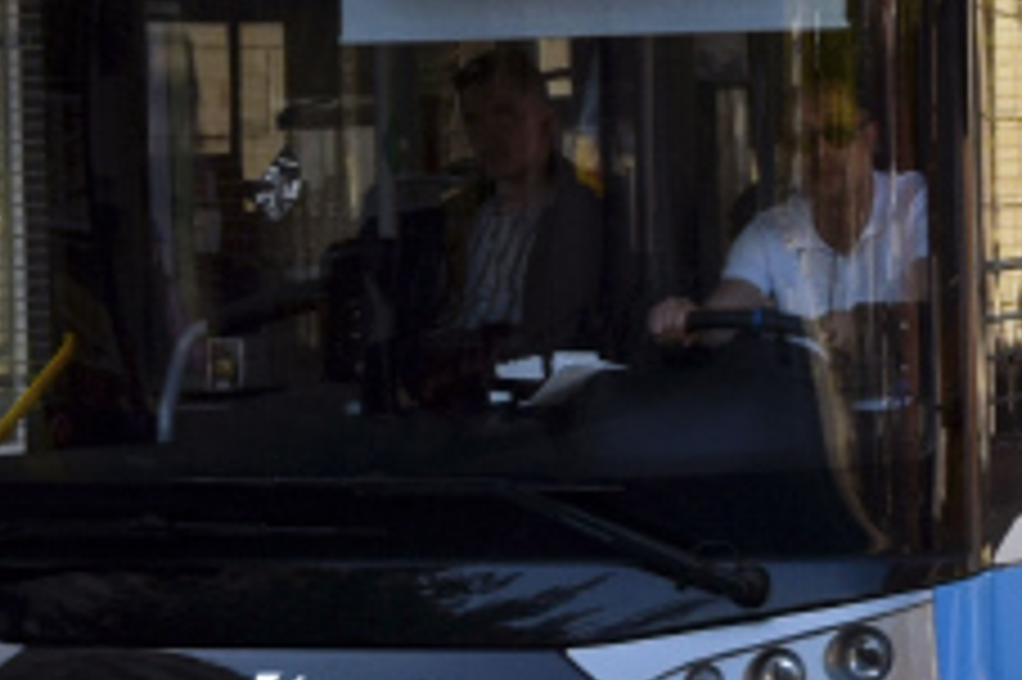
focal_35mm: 344
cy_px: -187
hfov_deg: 6.0
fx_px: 9758
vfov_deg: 4.0
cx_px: 671
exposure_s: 1/250
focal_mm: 40
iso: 200
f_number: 8
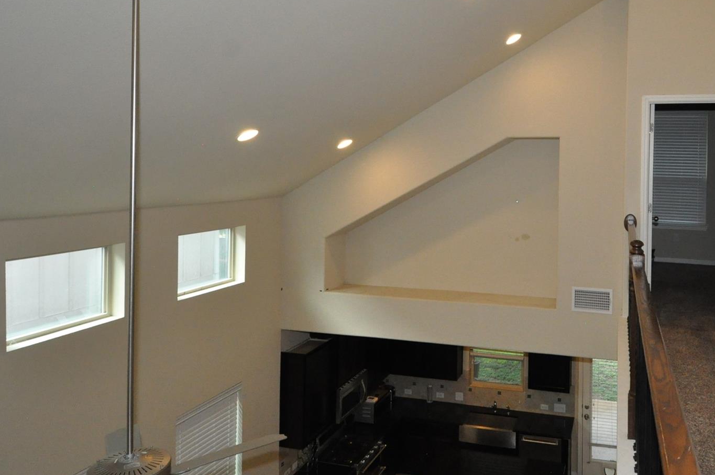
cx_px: 478
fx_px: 536
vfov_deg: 47.3
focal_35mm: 27
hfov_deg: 65.6
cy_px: 173
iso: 2000
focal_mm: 12
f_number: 7.1
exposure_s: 1/200
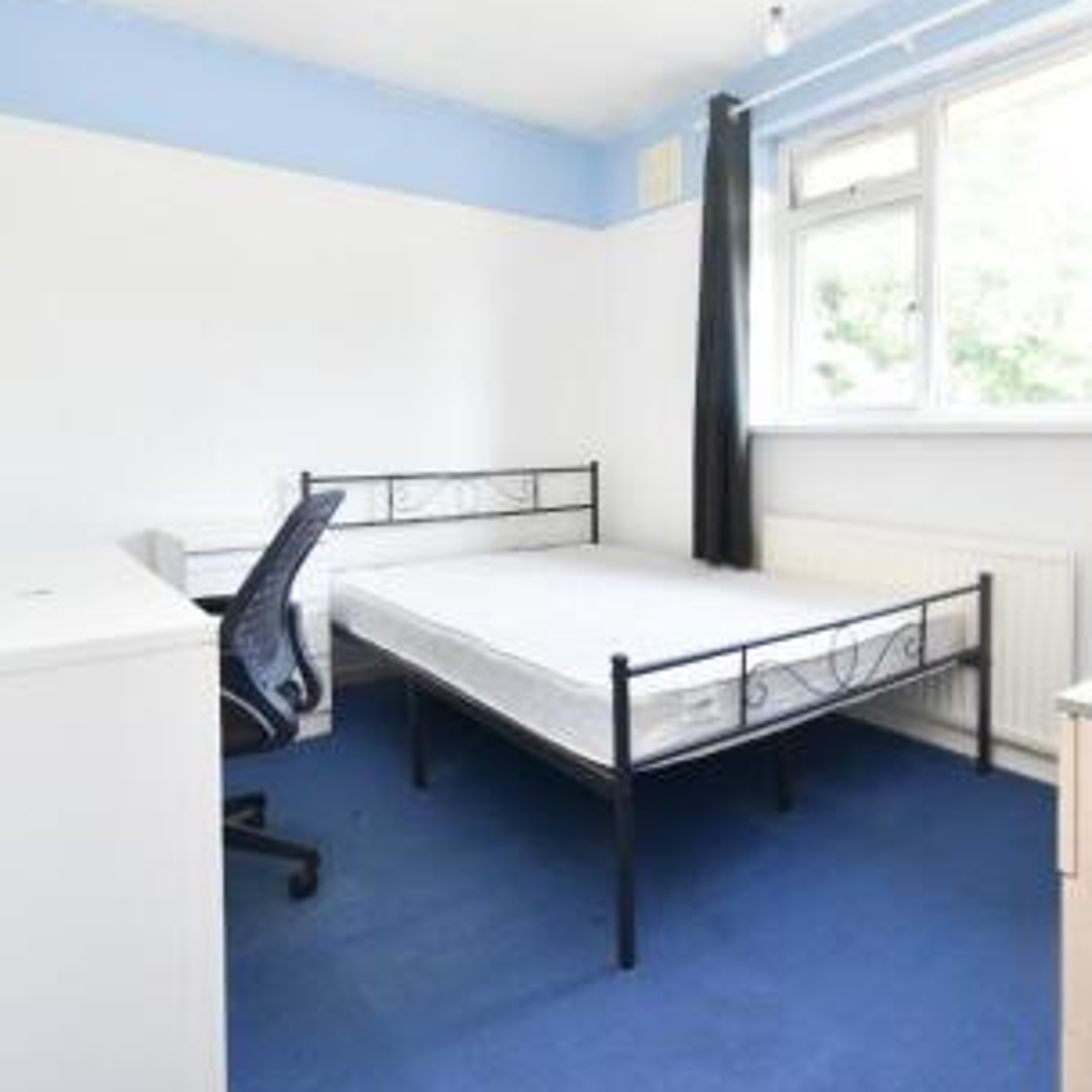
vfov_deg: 74.8
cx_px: 598
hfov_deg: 74.6
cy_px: 546
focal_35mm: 20
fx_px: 714
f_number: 9
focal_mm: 10
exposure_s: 1/5
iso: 200
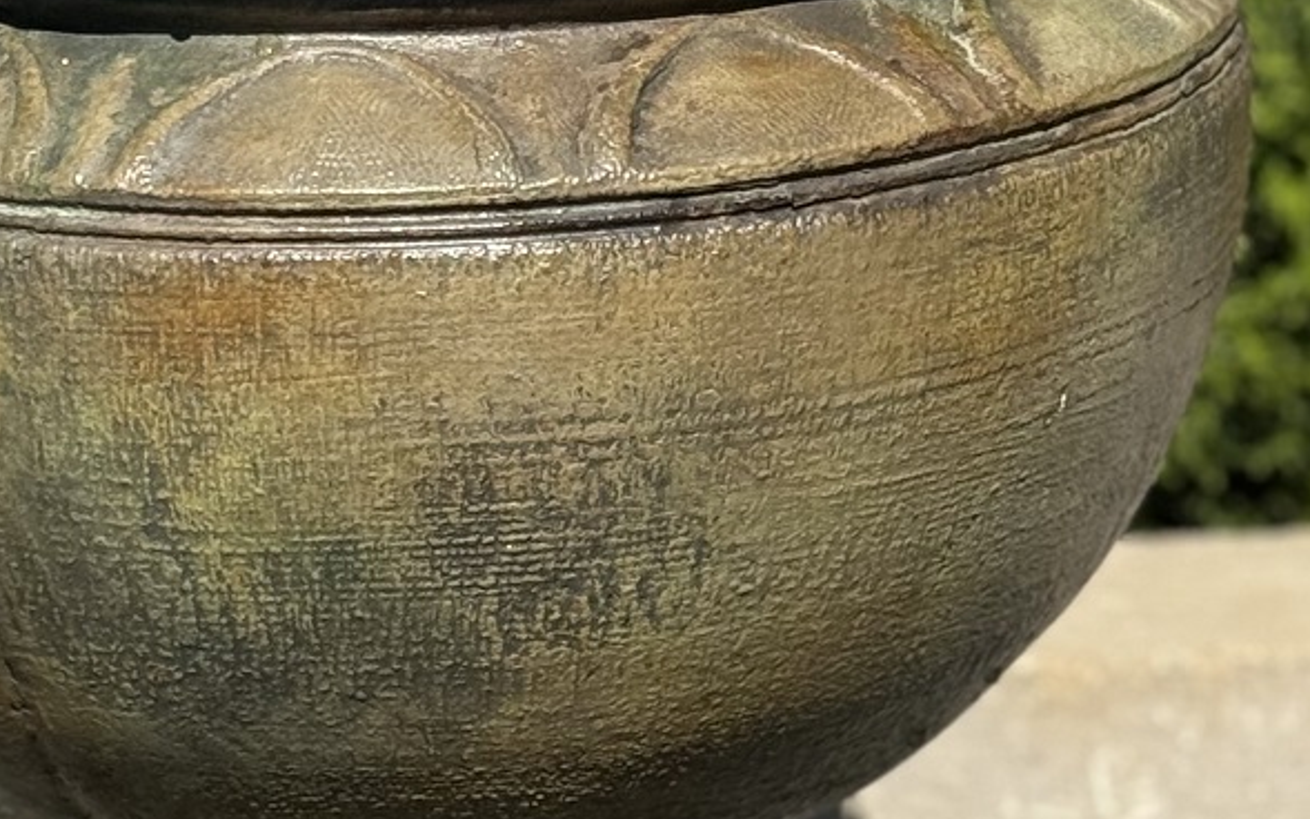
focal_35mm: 167
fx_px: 5962
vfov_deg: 7.7
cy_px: 1134
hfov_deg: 12.5
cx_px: 431
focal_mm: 6.76
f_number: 1.78
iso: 64
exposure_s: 1/4608
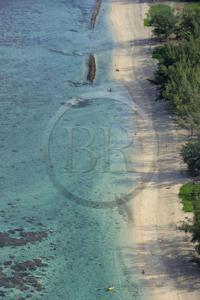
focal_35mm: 145
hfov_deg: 9.4
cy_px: 150
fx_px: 1210
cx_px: 100
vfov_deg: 14.2
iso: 800
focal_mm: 145
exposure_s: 1/1250
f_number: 10
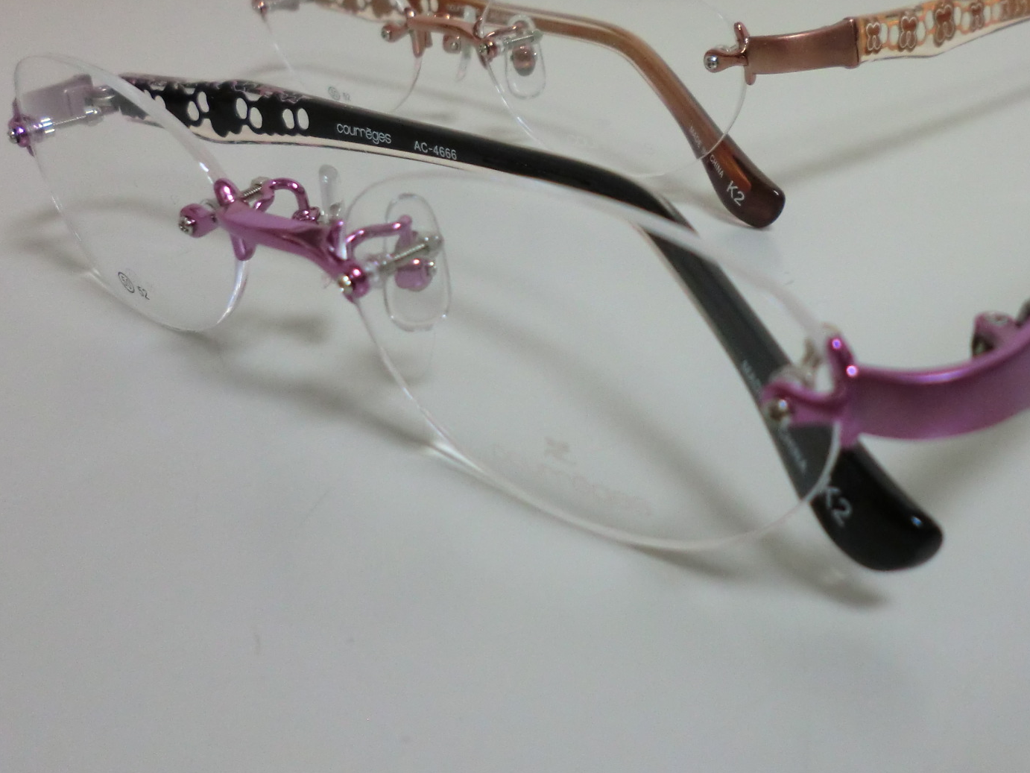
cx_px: 639
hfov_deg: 46.4
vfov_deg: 35.5
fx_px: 1190
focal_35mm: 40
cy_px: 245
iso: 200
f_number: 3.2
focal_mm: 4.9
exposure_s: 1/60
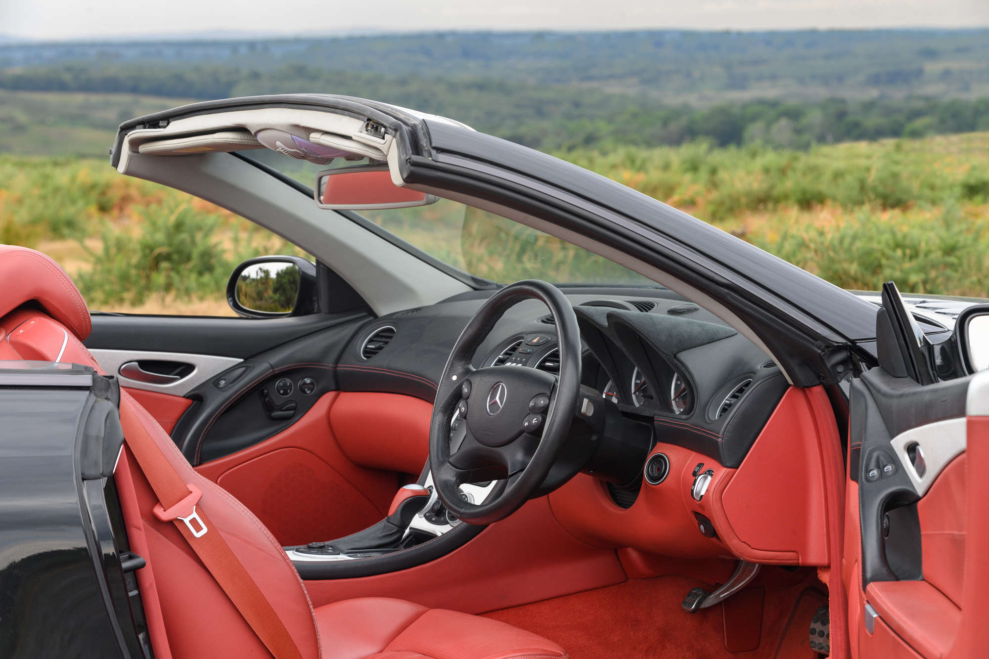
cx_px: 494
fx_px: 3021
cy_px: 330
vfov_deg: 12.5
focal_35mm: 110
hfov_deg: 18.6
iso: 250
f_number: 9
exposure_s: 1/40
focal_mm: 110
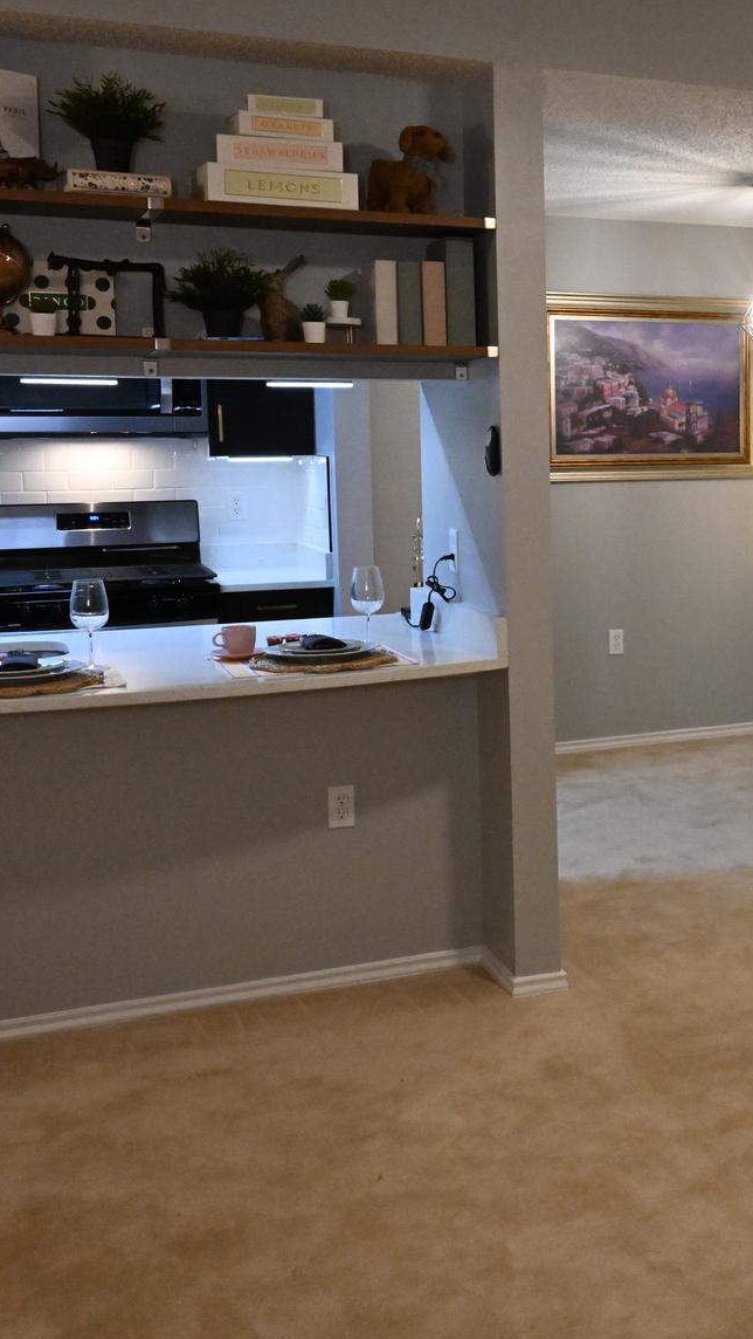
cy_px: 559
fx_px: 1596
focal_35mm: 45
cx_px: 838
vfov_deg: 45.3
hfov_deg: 24.6
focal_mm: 24
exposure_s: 1/25
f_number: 18
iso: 6400
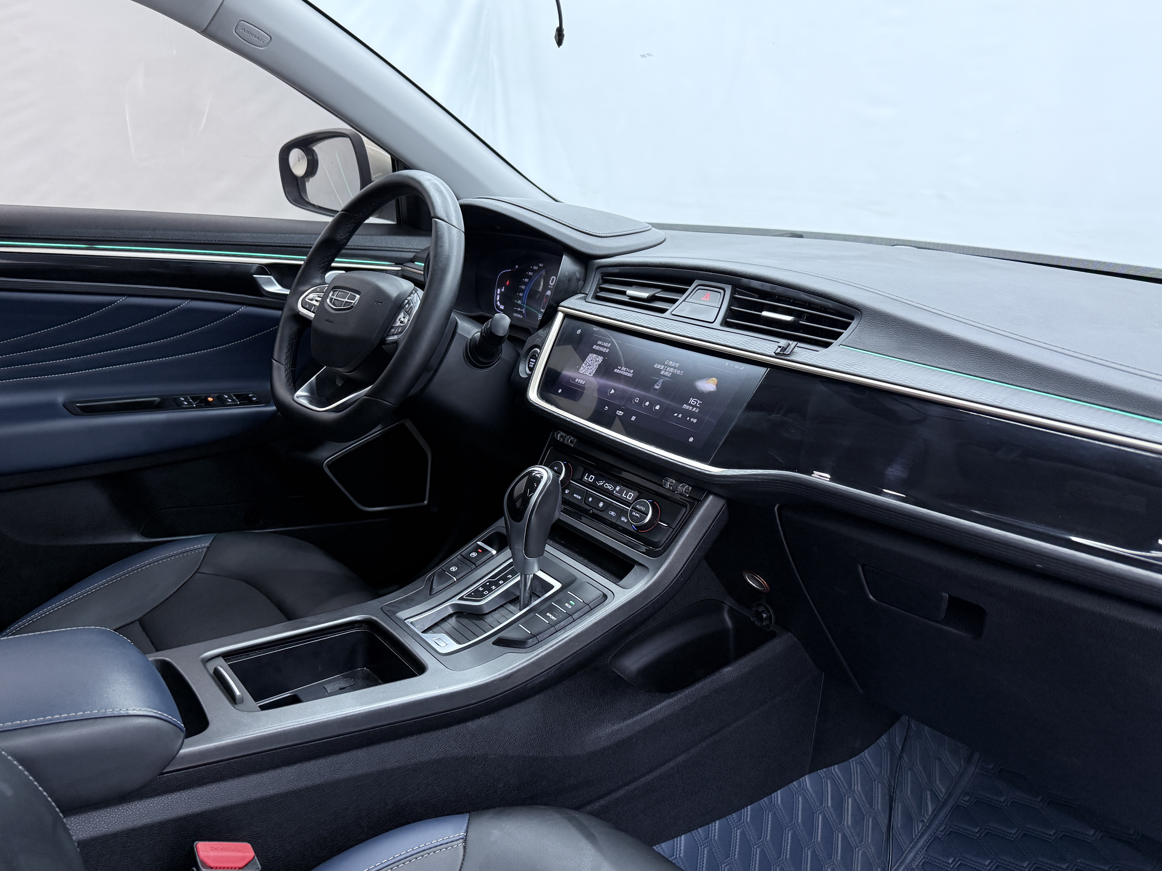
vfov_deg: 49.7
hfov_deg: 63.2
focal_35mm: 28
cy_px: 417
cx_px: 500
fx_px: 940
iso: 200
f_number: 1.78
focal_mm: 6.76
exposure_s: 1/102
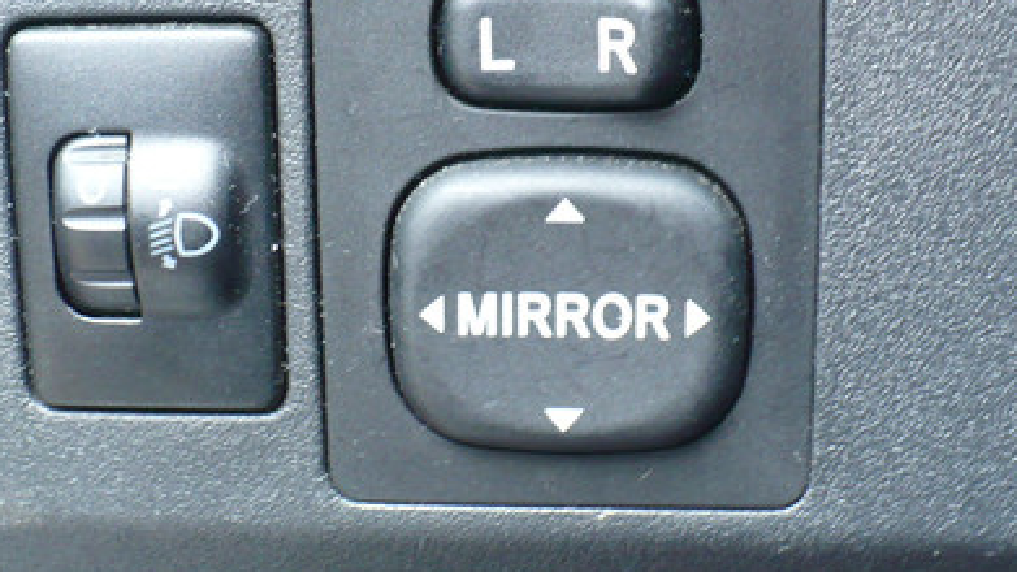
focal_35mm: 66
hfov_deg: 31.9
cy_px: 252
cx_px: 510
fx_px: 1780
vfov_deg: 18.3
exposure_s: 1/30
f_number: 2.8
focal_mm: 6.1
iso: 200
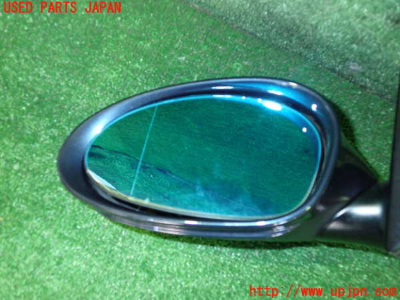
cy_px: 150
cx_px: 200
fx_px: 347
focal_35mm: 30
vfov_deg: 46.8
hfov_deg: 60.0
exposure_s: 1/25
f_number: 2.3
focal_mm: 5.4
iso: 800
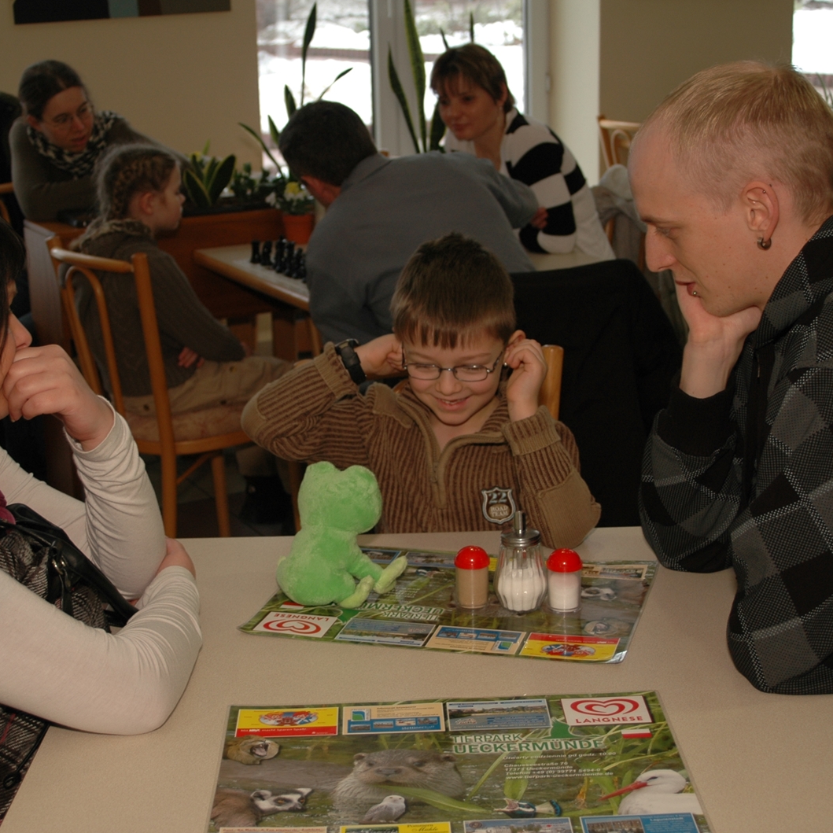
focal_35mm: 60
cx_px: 369
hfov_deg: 28.8
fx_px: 1624
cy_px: 418
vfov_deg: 28.8
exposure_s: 1/60
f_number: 4.5
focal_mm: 31
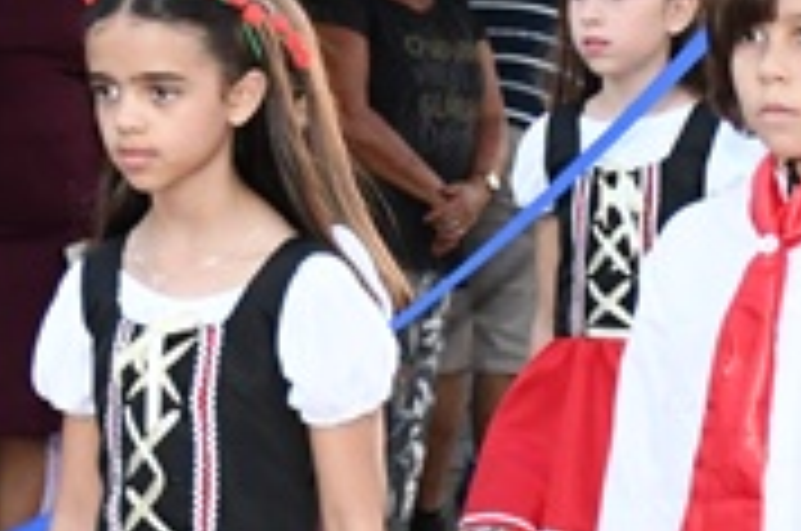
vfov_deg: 4.0
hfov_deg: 6.0
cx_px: 639
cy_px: 272
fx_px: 7685
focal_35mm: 346
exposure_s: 1/200
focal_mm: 40
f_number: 5
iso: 1600
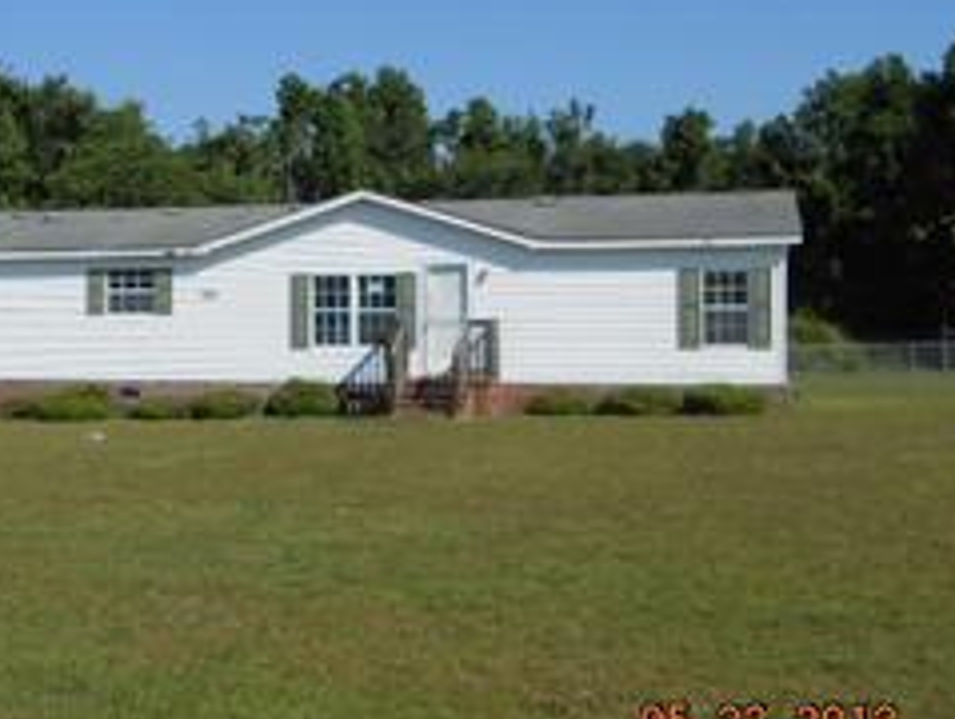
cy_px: 316
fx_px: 1520
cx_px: 288
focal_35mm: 55
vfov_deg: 26.6
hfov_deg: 34.4
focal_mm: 6.8
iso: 80
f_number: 4.2
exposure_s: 1/1000
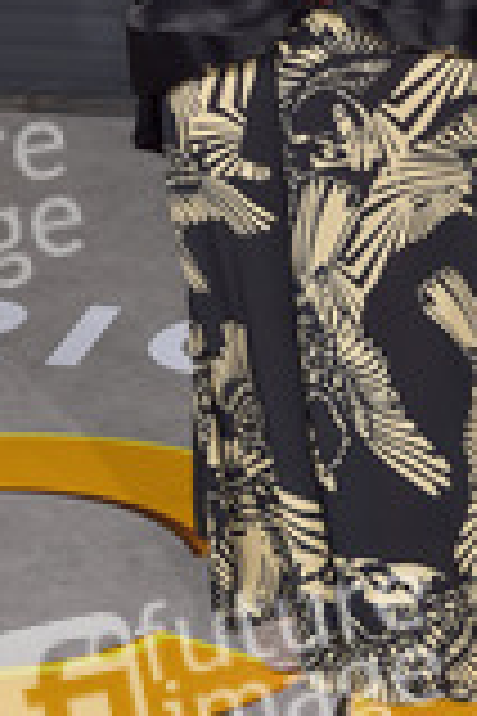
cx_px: 344
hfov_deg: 10.5
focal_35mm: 131
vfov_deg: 15.4
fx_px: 2603
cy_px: 5
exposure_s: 1/250
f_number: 6.3
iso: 320
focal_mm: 52
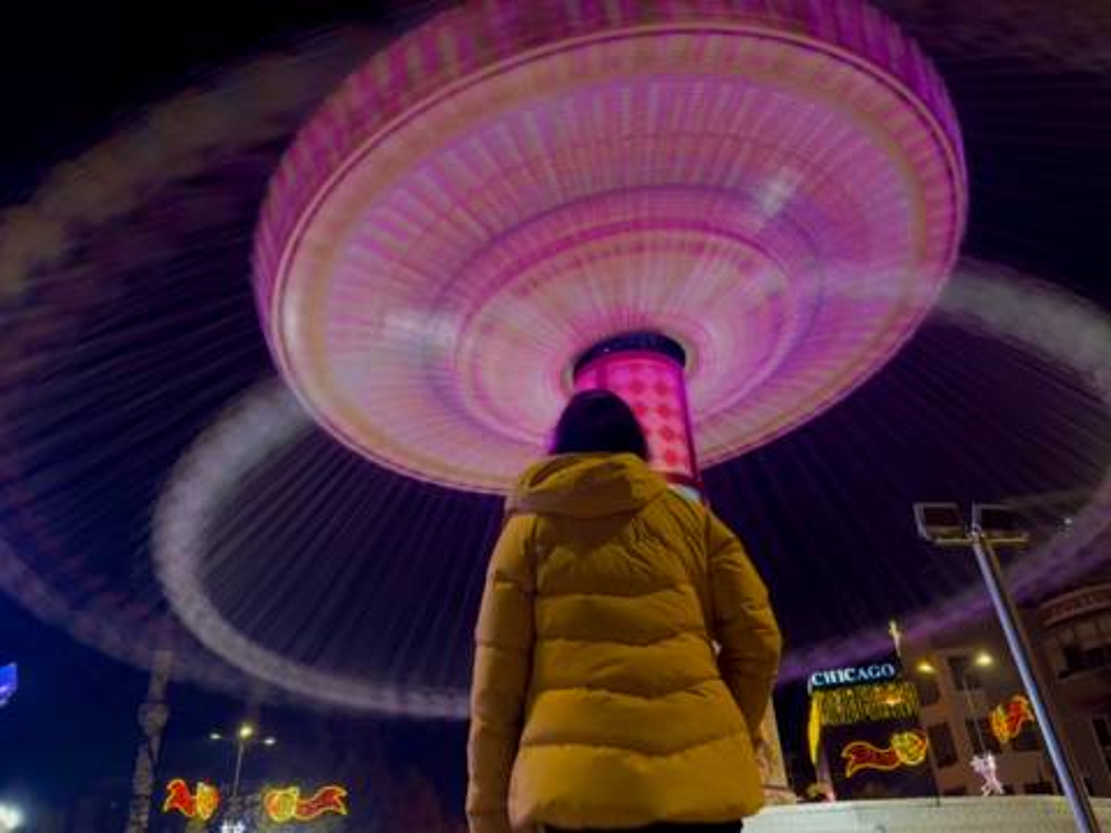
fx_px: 770
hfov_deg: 71.6
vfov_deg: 56.8
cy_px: 416
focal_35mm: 24
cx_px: 556
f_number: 1.78
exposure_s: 1/50
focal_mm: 6.76
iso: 400
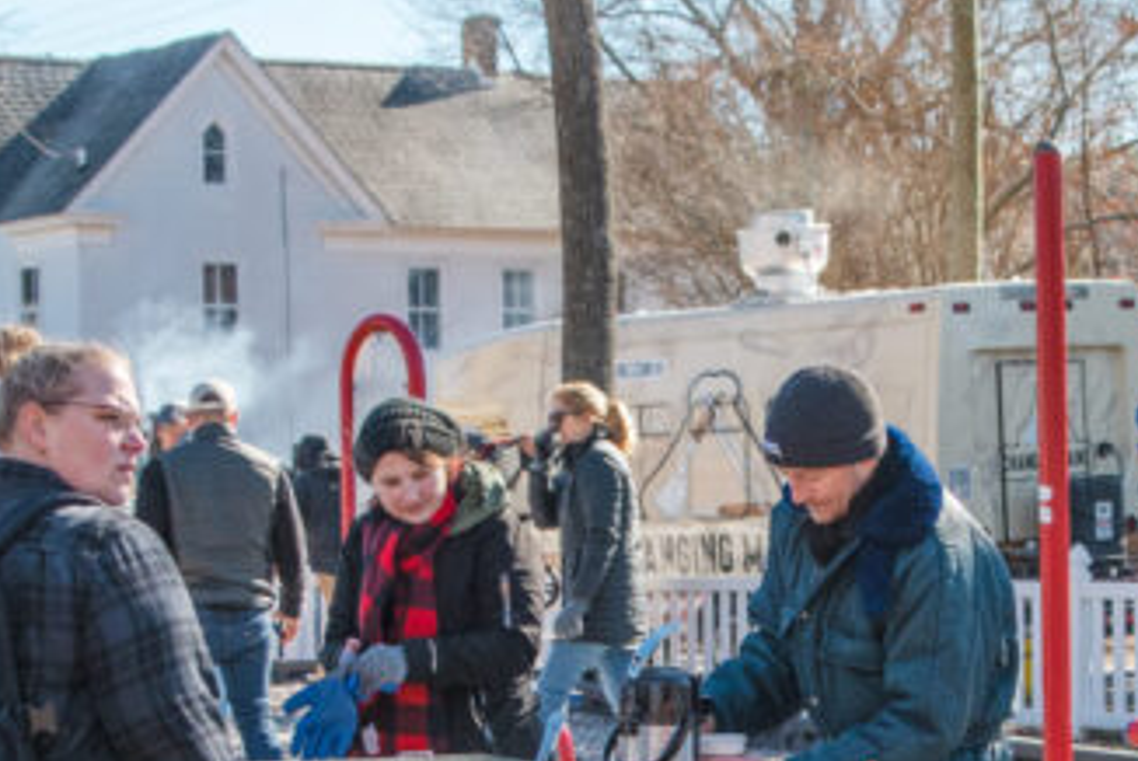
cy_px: 658
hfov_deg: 18.0
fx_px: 3575
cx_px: 771
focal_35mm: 113
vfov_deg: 12.1
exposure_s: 1/4000
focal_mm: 24
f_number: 2.8
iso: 320
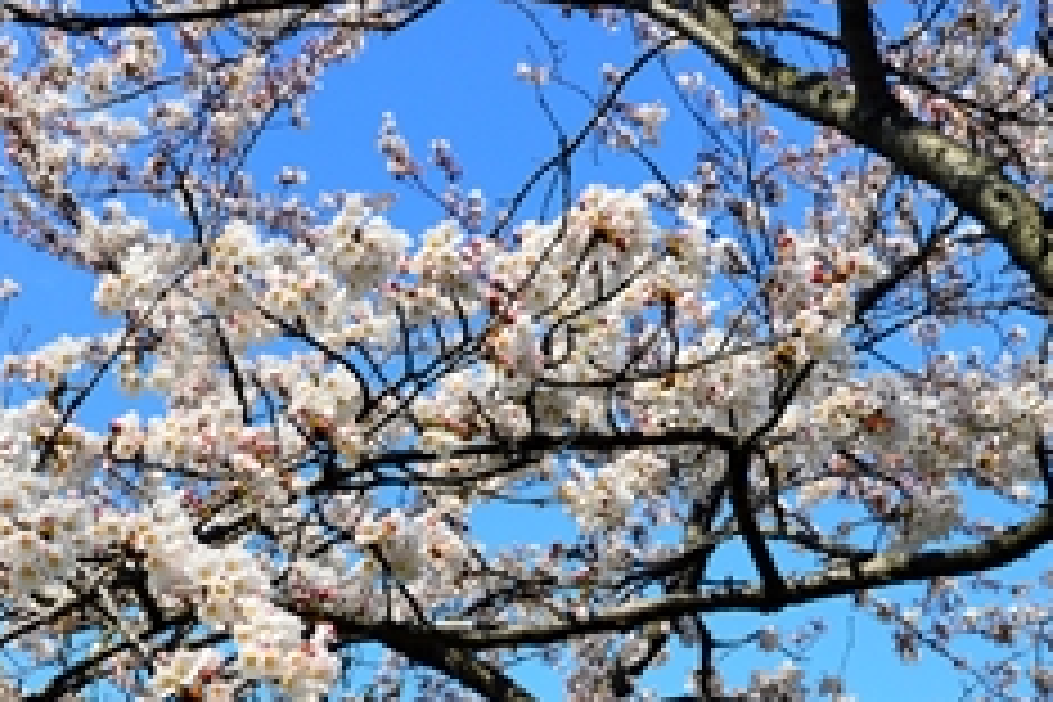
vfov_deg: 15.9
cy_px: 873
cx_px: 554
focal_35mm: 82
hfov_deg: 24.8
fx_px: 2398
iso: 400
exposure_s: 1/500
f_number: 11
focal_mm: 24
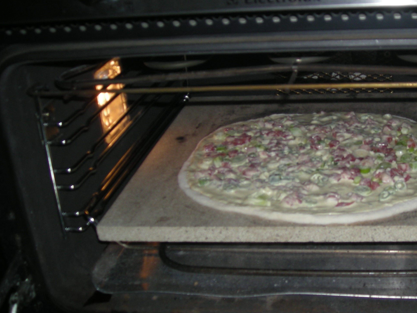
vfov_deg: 26.1
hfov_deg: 33.4
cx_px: 332
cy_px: 149
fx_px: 675
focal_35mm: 56
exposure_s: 1/60
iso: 50
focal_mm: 5.7
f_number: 5.7
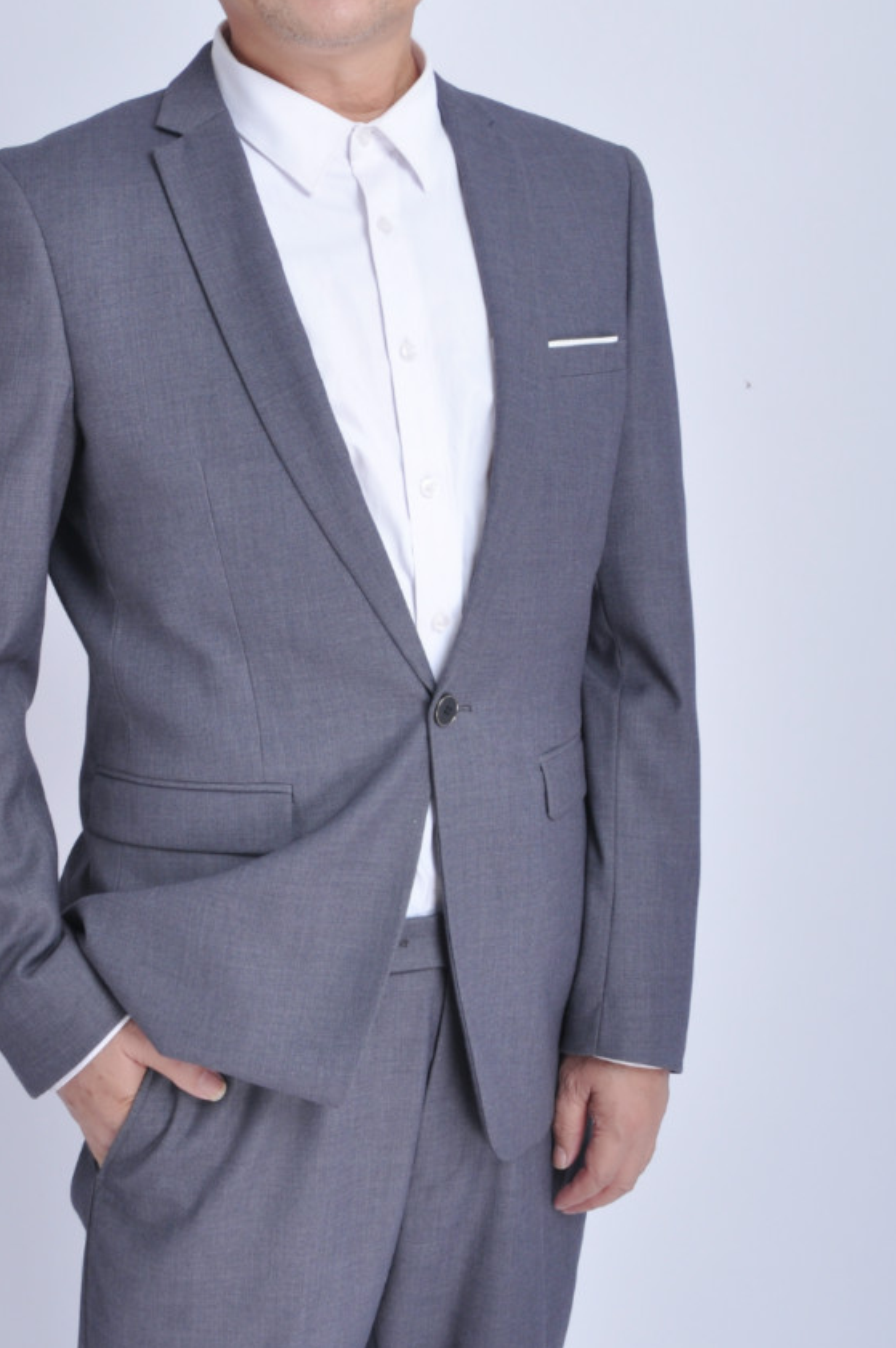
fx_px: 2731
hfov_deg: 18.6
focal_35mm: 73
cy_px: 458
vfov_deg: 27.6
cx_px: 332
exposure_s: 1/125
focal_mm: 32
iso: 200
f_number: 8
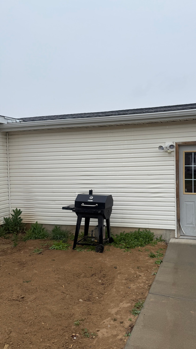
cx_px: 134
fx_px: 250
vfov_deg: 69.9
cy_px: 170
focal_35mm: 27
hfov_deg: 42.2
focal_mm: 6.76
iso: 80
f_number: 1.78
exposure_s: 1/2232
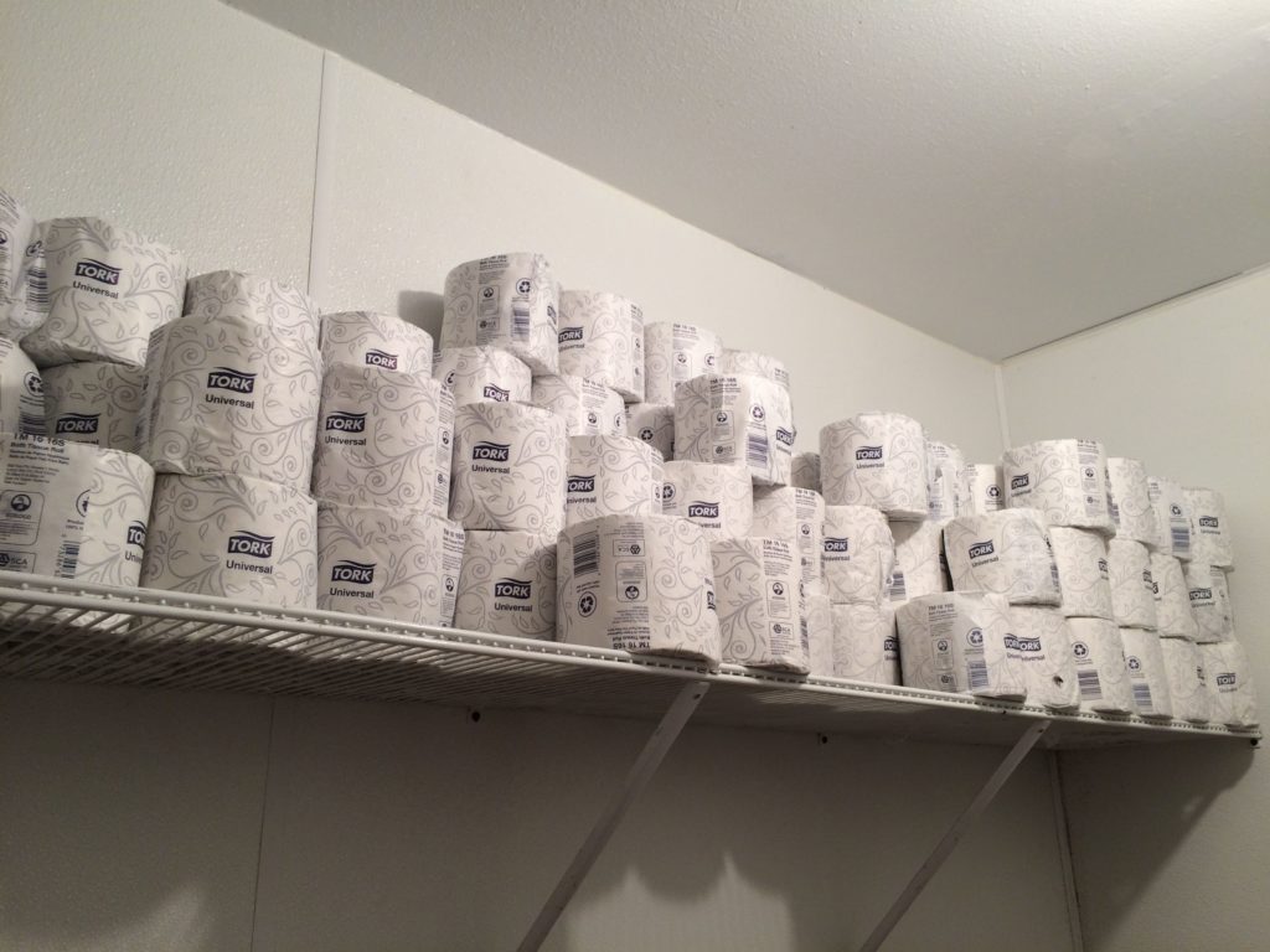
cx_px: 635
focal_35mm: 29
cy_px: 476
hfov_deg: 61.7
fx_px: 1064
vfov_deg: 48.2
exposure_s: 1/30
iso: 40
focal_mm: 4.15
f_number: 2.2
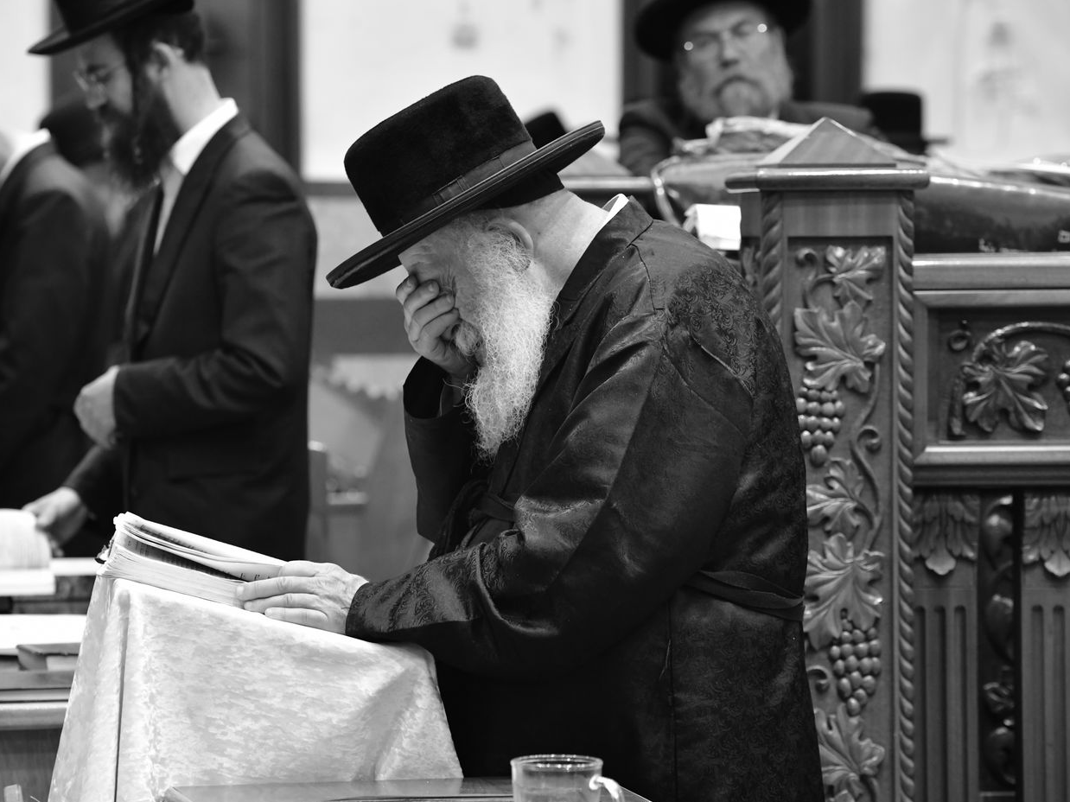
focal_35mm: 174
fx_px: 5377
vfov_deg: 8.5
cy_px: 402
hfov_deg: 11.4
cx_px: 511
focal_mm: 160
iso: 3200
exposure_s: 1/100
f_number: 5.6
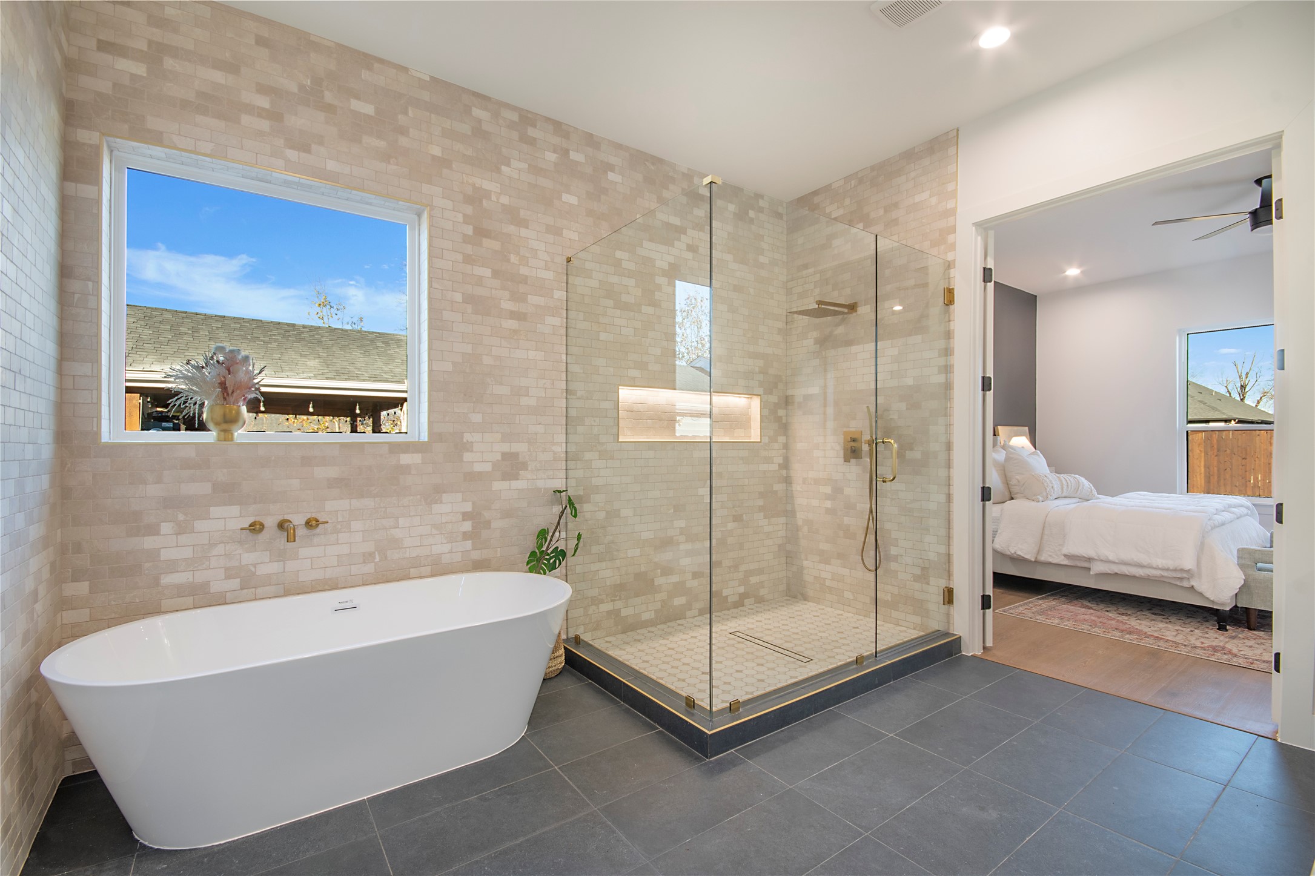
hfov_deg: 100.4
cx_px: 658
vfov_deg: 77.3
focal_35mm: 15
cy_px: 438
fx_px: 548
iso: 100
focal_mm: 10
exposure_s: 1/20
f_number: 11
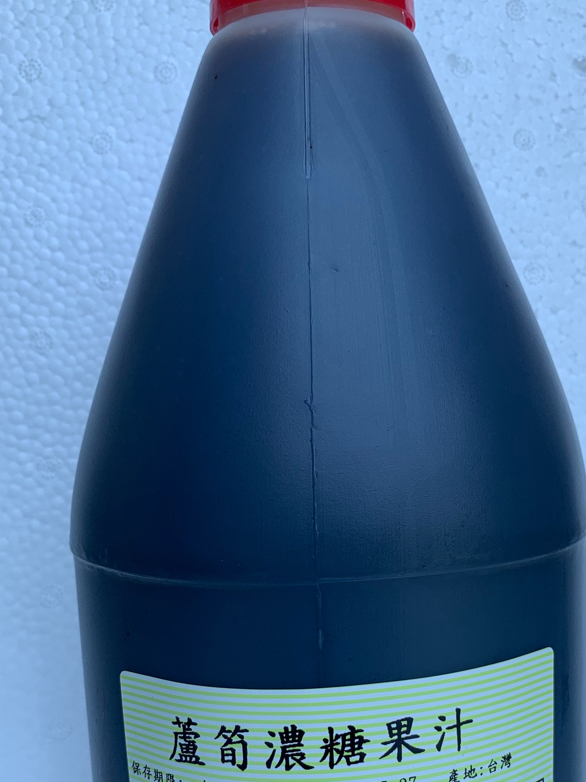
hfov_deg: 34.1
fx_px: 948
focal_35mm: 42
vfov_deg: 44.2
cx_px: 381
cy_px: 515
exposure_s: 1/529
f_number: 1.8
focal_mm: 4.25
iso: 25
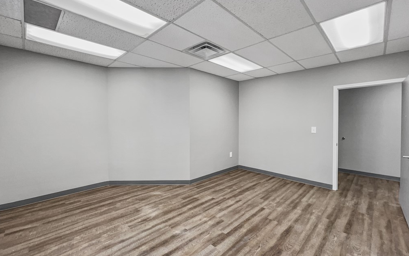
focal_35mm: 14
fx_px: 156
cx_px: 205
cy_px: 139
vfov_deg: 78.5
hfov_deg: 105.3
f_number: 1.8
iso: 80
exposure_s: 1/30
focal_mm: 1.57
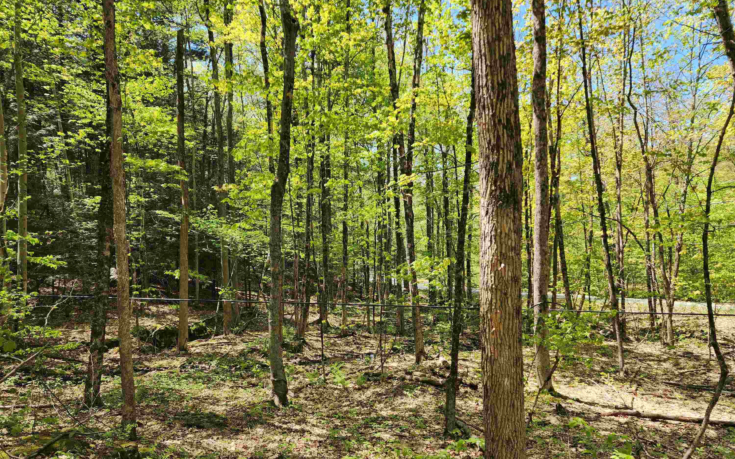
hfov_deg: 72.5
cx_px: 361
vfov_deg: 49.1
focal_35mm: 25
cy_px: 259
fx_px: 501
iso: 12
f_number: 1.8
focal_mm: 6.4
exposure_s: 1/221
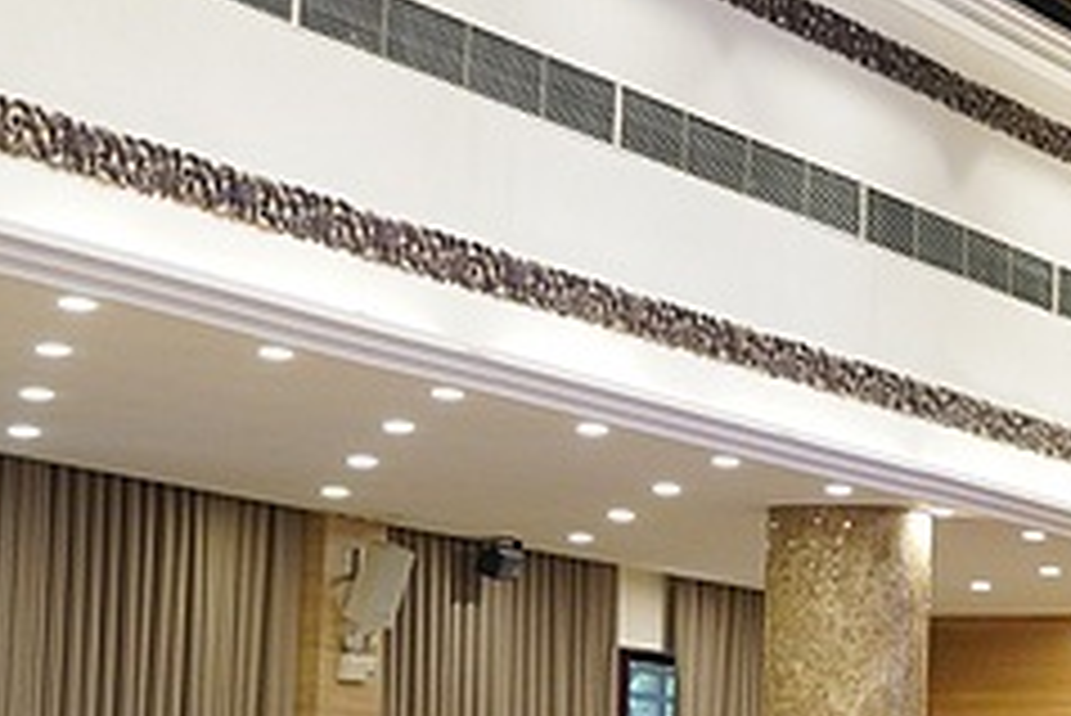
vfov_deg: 9.3
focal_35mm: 147
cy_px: 464
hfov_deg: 11.4
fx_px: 4376
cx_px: 2610
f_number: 4
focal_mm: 29.2
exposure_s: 1/100
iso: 1600
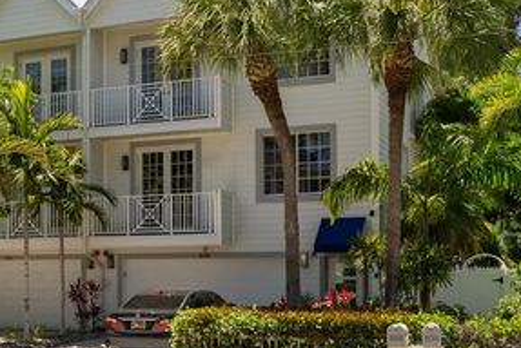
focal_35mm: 61
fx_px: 884
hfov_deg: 31.6
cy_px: 147
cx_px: 74
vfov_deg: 22.3
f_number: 4.5
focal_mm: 35
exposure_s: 1/640
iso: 100
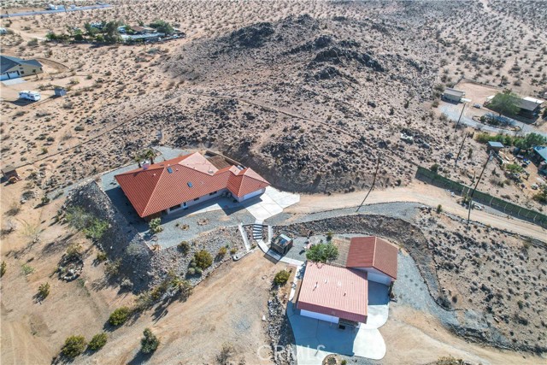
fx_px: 334
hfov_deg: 78.6
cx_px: 274
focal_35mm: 22
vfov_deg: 57.3
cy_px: 182
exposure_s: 1/1250
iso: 100
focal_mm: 8.38
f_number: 2.8
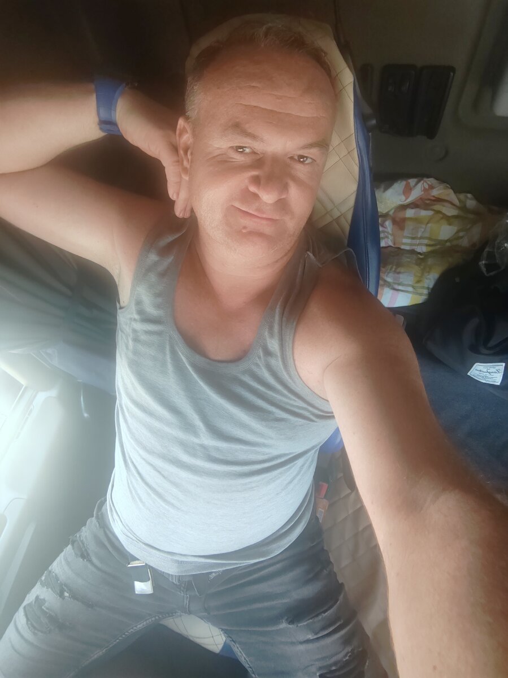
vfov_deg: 87.8
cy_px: 339
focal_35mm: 18
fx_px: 352
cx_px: 254
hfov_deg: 71.6
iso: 640
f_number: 2.4
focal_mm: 2.66
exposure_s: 1/100
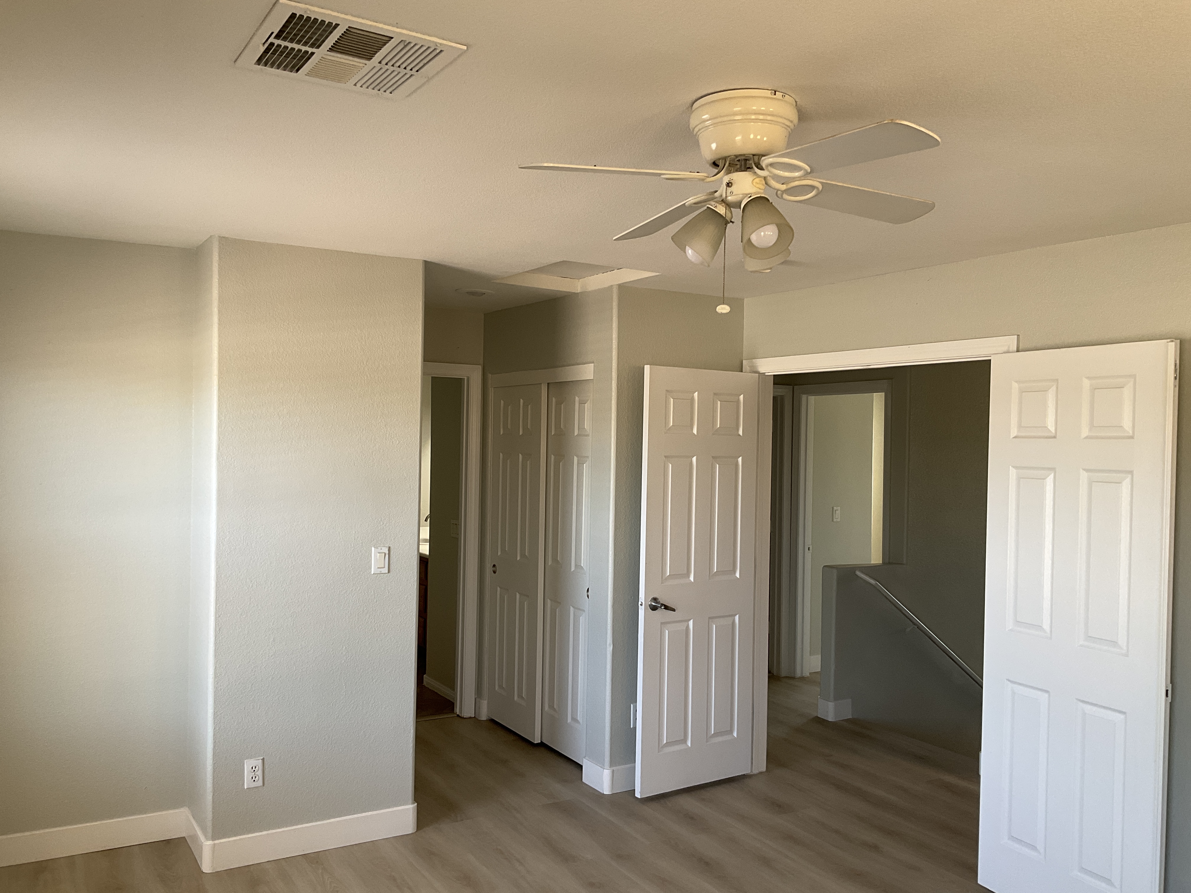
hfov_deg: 61.7
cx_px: 596
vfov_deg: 48.2
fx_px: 998
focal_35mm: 29
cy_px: 446
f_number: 1.8
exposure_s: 1/122
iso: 64
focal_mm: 3
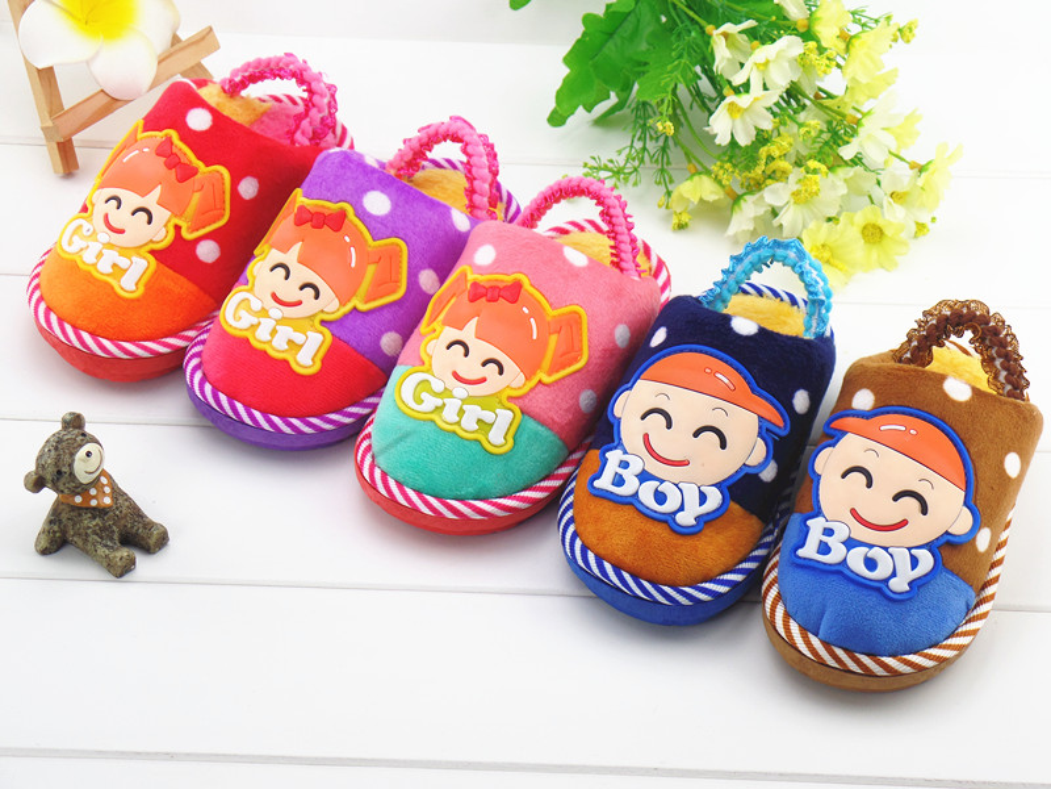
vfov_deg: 15.9
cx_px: 526
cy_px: 394
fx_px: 2824
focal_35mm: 93
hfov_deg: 21.1
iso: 80
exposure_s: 1/90
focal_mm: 16.5
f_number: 3.9
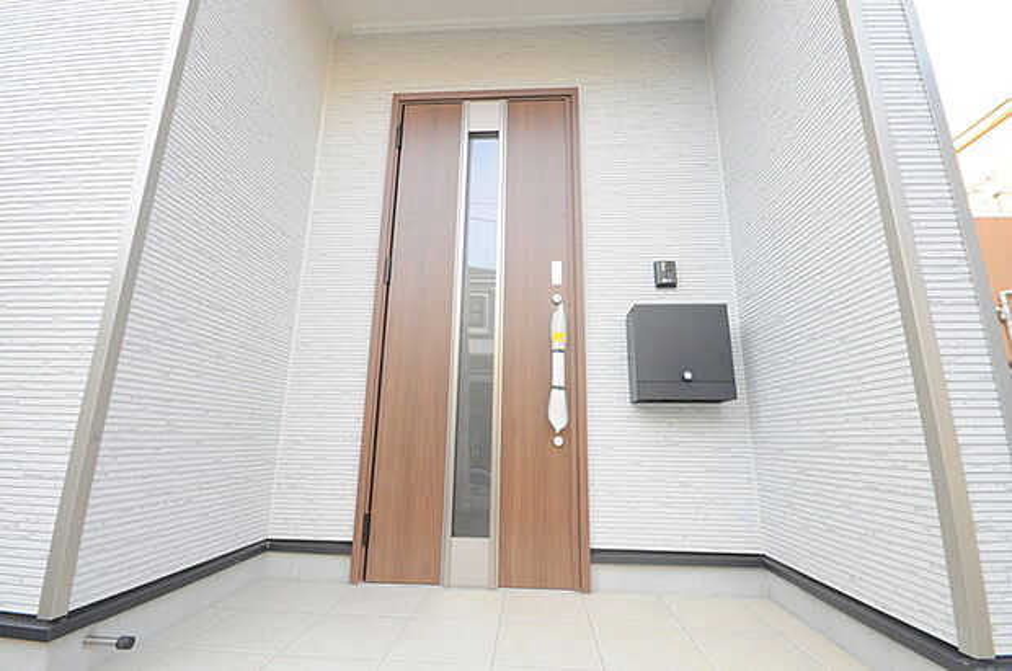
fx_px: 421
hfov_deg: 100.5
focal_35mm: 15
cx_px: 506
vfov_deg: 77.1
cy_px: 336
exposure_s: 1/30
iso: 1400
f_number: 4
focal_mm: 10
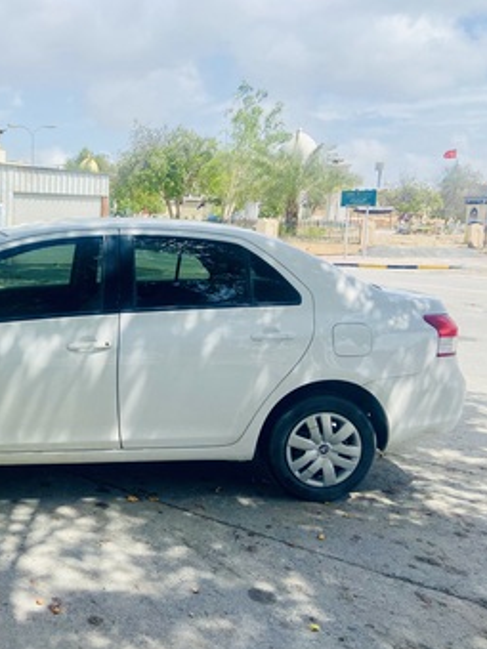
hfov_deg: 38.3
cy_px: 325
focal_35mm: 35
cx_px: 60
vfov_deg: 52.6
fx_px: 657
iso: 32
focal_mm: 4.25
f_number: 1.8
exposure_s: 1/3300
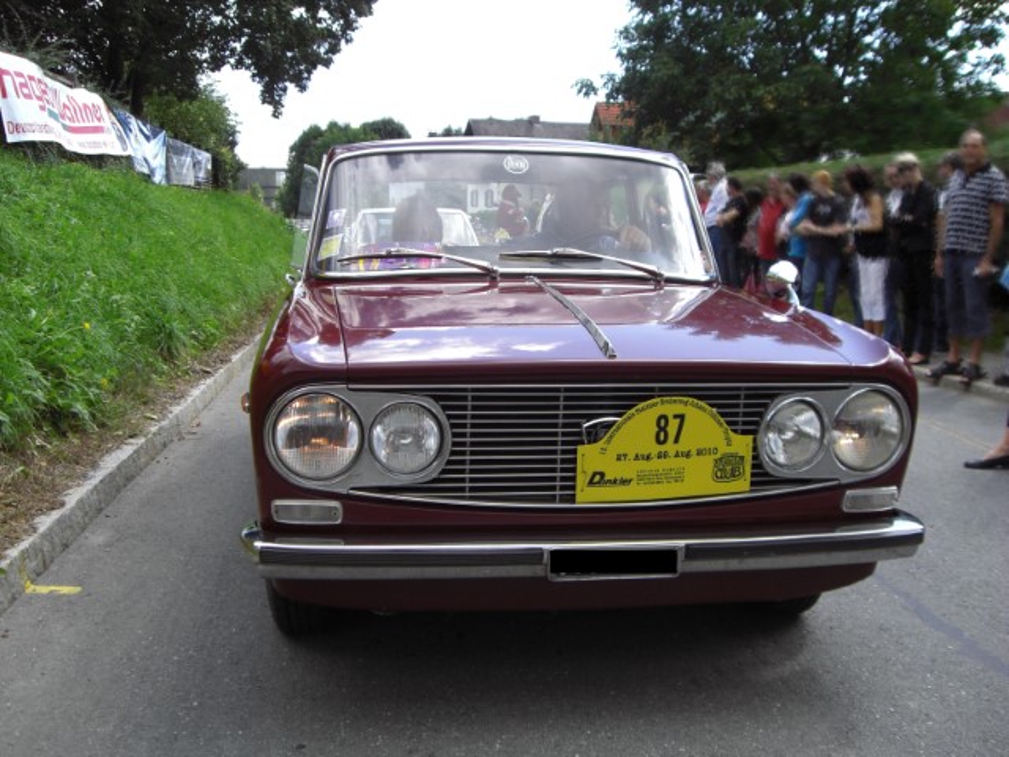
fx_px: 1108
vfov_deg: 37.7
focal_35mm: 38
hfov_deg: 49.0
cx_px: 504
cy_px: 378
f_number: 2.7
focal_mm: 6.2
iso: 64
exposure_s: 1/320
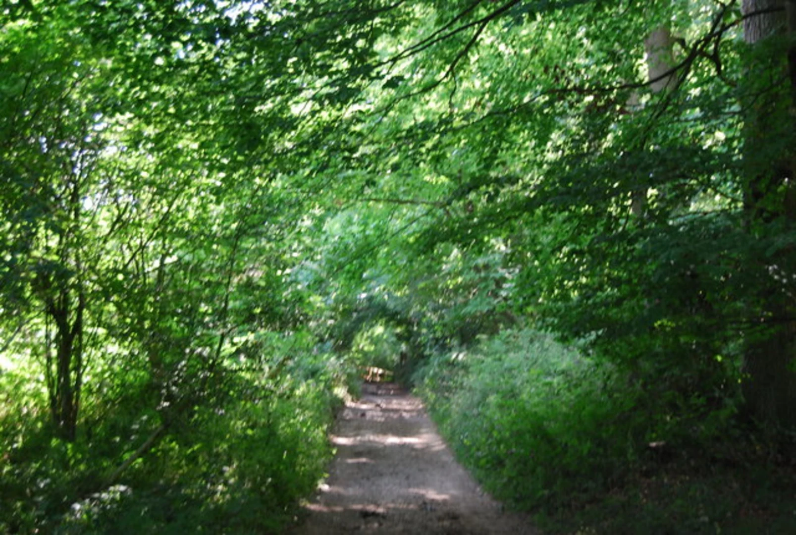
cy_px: 268
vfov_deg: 21.7
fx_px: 1396
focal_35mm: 63
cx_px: 398
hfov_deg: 31.8
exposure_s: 1/80
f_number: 5.3
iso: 800
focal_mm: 42
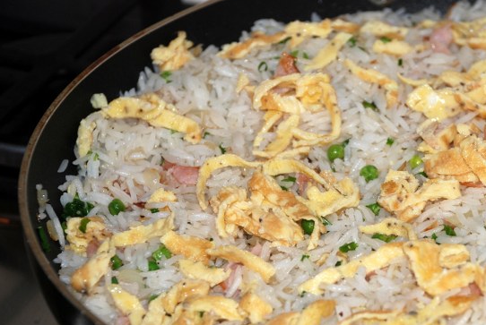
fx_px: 2095
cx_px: 351
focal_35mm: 155
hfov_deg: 13.2
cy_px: 226
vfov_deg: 8.9
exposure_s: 1/60
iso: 200
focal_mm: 70
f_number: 5.6
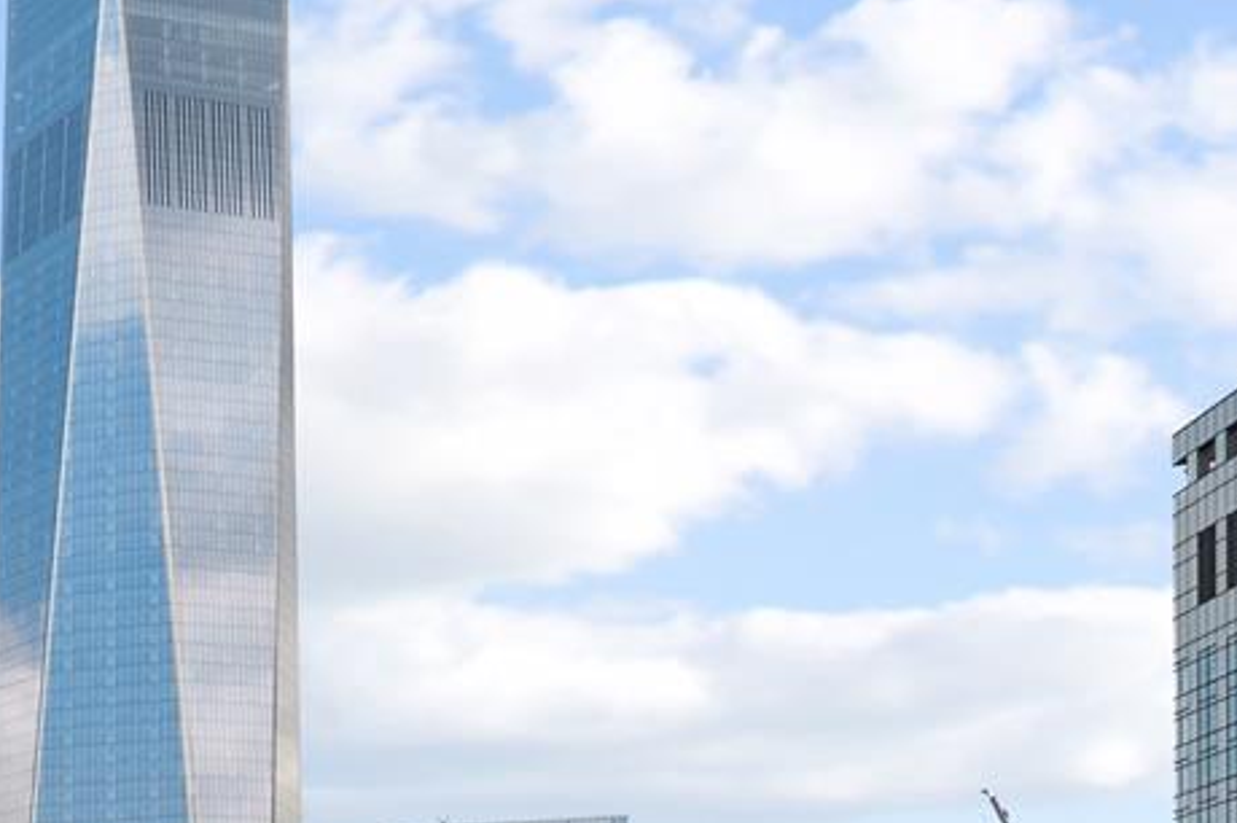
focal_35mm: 71
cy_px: 1198
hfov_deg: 23.7
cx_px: -527
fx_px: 2438
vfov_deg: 17.4
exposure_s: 1/320
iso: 640
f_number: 14
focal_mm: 17
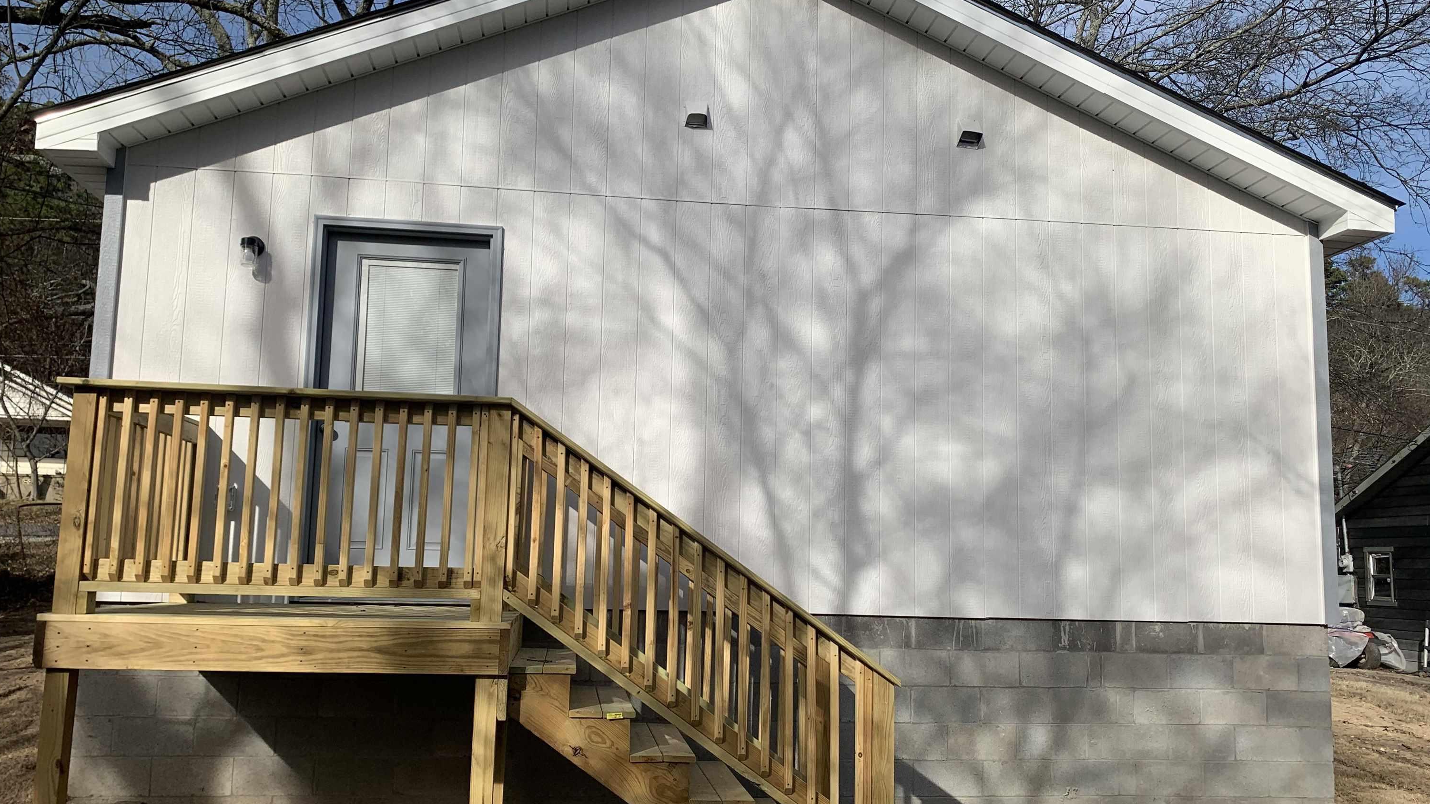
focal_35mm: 29
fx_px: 1100
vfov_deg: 40.2
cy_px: 425
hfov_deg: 66.1
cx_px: 718
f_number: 1.8
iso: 25
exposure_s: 1/2481
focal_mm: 4.25
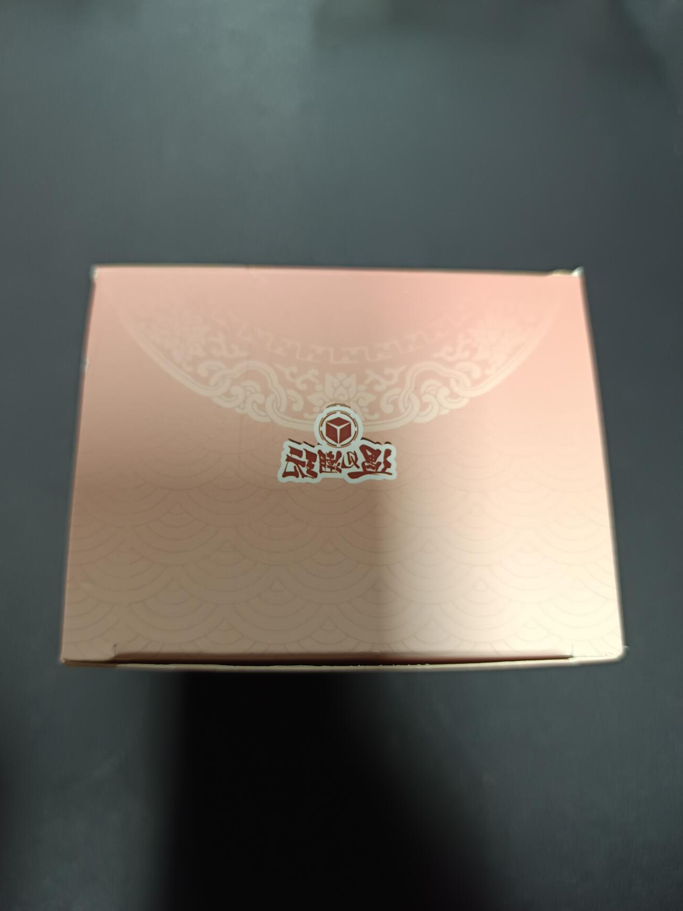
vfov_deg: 69.4
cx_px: 333
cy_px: 456
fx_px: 658
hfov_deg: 54.9
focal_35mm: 25
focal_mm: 5.31
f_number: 1.7
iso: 569
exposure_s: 1/50
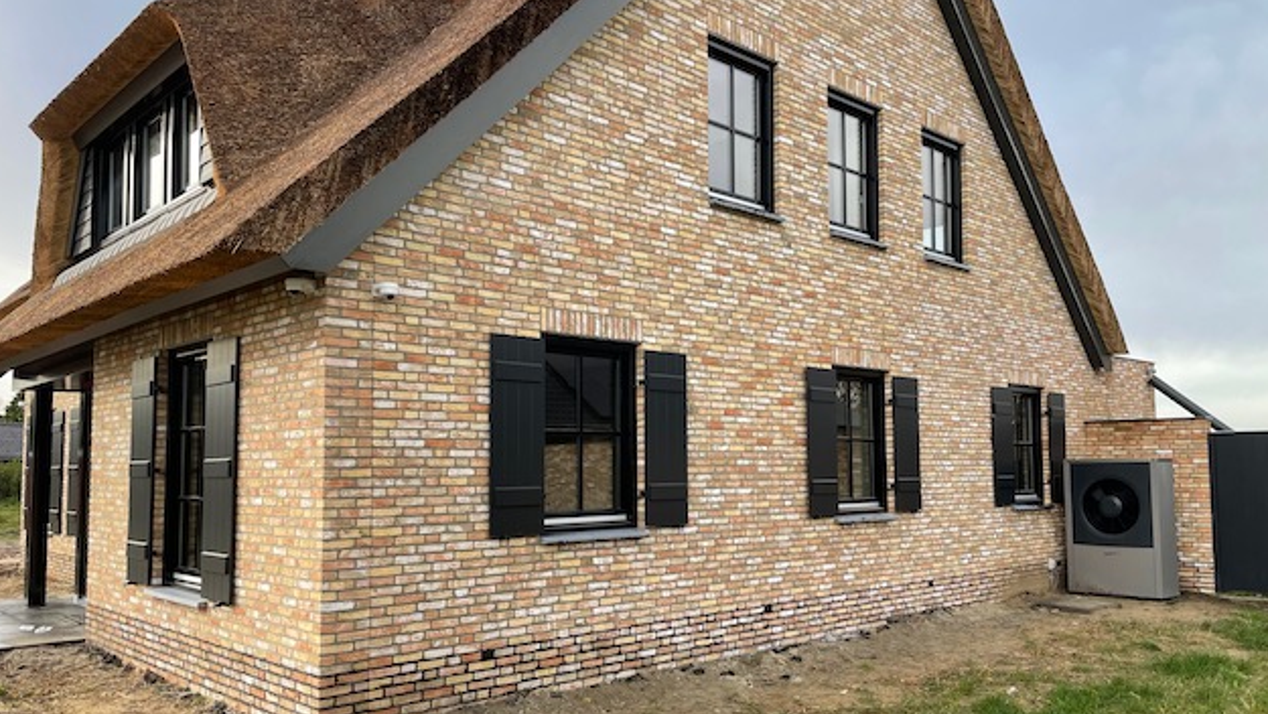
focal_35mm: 29
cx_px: 635
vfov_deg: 40.1
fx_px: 975
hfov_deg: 66.1
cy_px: 406
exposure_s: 1/413
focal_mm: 4.2
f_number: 1.6
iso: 32
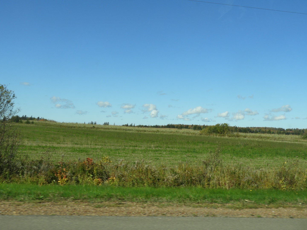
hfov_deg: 52.6
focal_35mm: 35
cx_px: 154
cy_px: 115
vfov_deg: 40.7
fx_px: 310
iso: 100
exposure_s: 1/1000
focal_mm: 6.3
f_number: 3.8
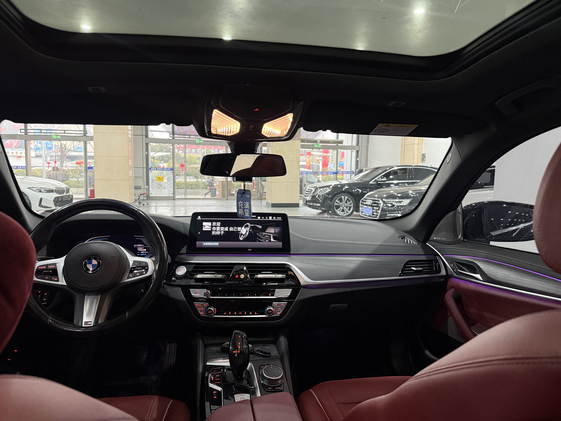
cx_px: 280
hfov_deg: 71.6
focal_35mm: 24
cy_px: 210
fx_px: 389
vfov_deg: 56.8
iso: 640
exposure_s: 1/49
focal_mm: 6.76
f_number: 1.78
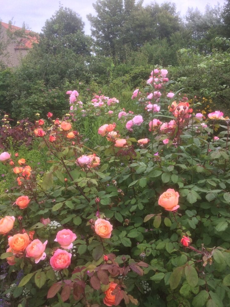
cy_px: 158
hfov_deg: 46.8
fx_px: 266
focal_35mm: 30
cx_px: 116
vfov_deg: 60.0
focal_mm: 4.15
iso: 32
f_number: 2.2
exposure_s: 1/370
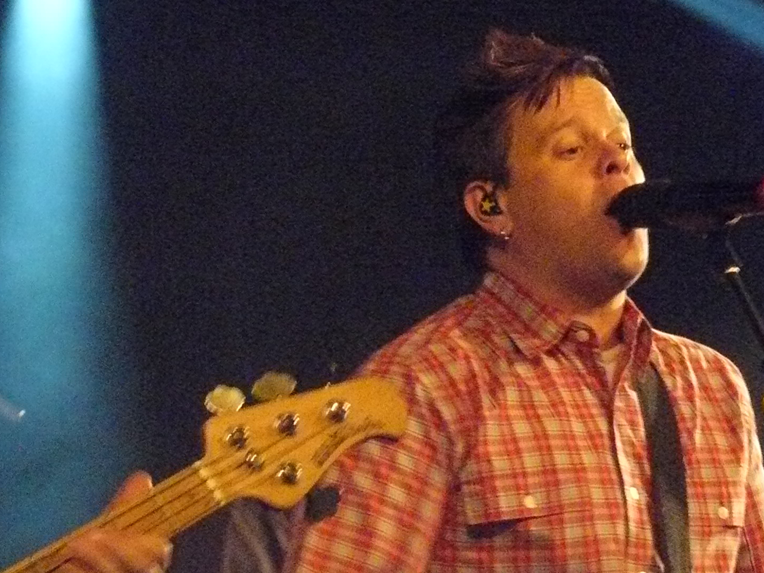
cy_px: 272
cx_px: 160
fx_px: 7105
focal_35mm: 322
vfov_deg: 4.6
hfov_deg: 6.1
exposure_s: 1/40
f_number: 3.3
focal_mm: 25.1
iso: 800
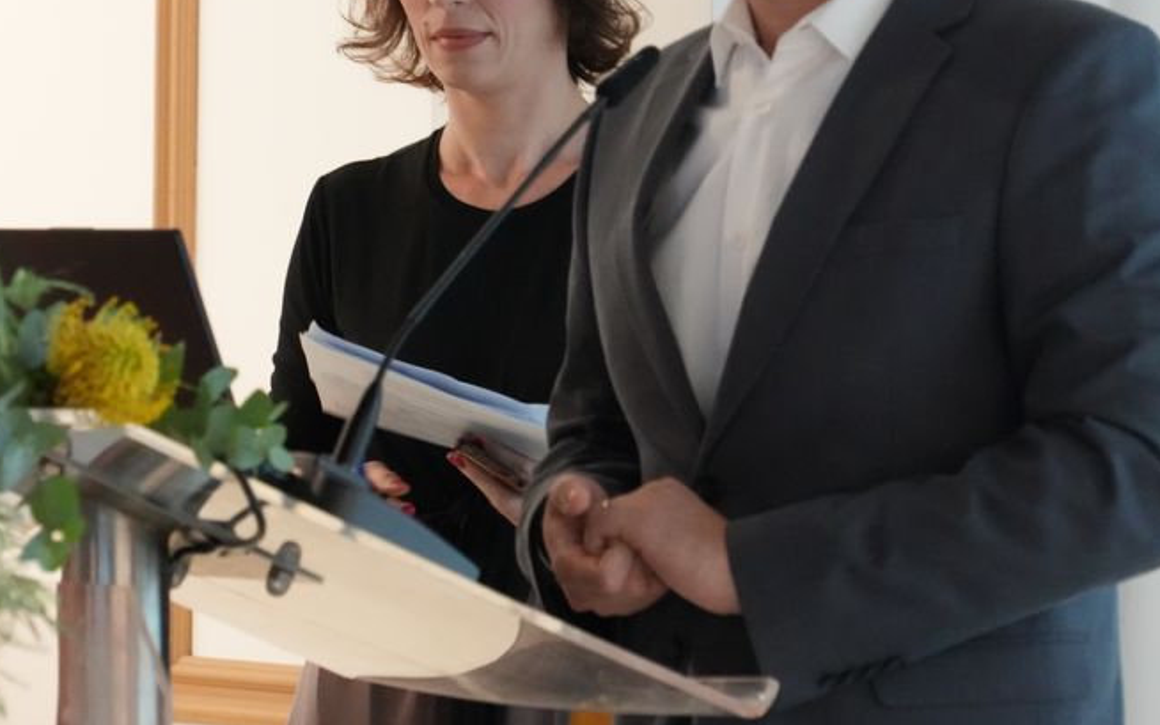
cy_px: 127
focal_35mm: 260
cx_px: 514
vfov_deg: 5.0
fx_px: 8221
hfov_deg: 8.1
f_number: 10
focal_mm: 163
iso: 12800
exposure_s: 1/50
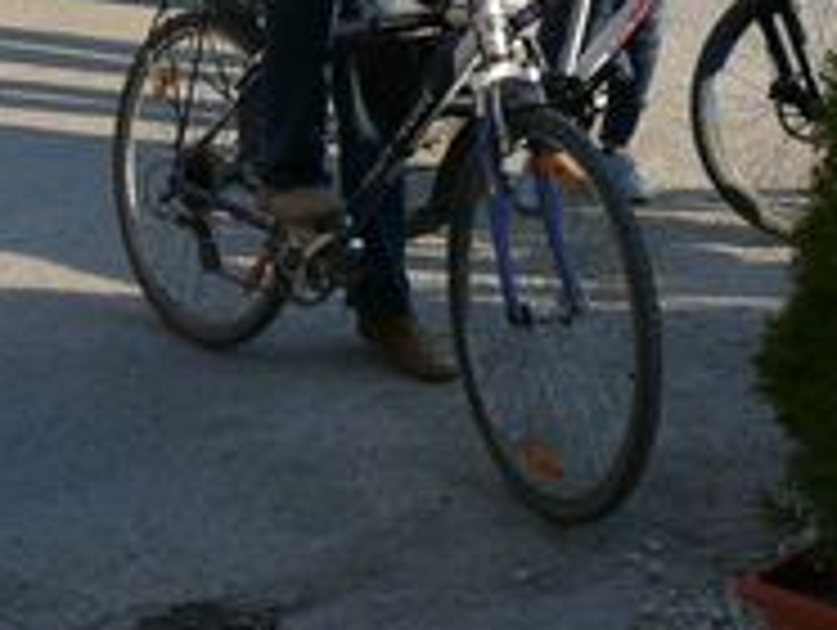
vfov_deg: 15.5
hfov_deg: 20.6
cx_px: 9
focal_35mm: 92
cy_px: -133
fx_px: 2227
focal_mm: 7.4
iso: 100
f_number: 5.6
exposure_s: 1/250
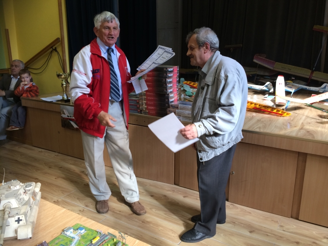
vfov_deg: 46.8
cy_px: 123
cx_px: 164
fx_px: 284
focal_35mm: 30
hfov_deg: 60.0
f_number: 2.2
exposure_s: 1/30
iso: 64
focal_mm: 4.12
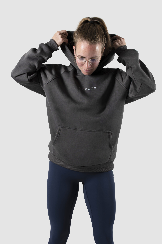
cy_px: 122
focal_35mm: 72
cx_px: 81
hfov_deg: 18.9
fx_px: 486
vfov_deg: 28.1
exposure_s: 1/250
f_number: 9
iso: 100
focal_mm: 48
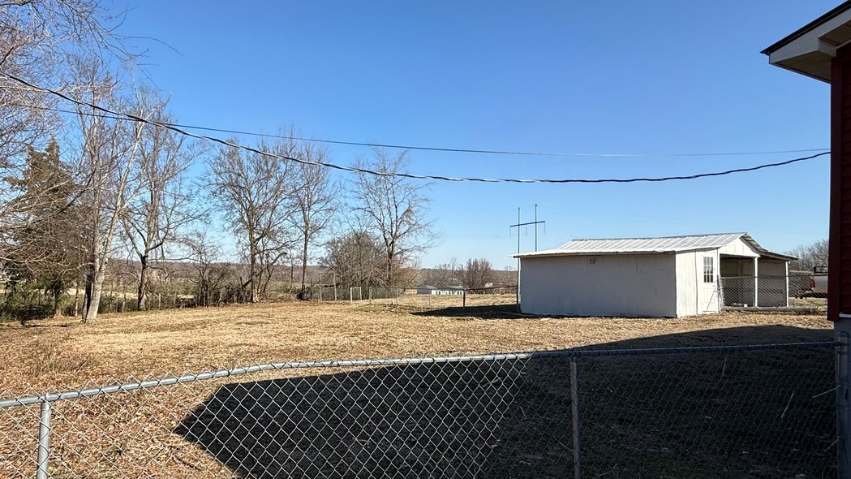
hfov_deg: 79.5
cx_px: 314
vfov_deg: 51.5
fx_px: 496
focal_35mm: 22
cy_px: 252
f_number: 2.2
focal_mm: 2.22
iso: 50
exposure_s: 1/1795
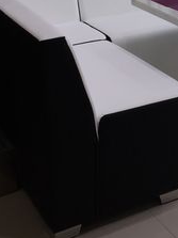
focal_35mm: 85
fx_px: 583
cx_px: 225
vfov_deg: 21.6
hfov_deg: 16.5
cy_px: -34
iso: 32
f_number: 2.2
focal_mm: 4.15
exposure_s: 1/151
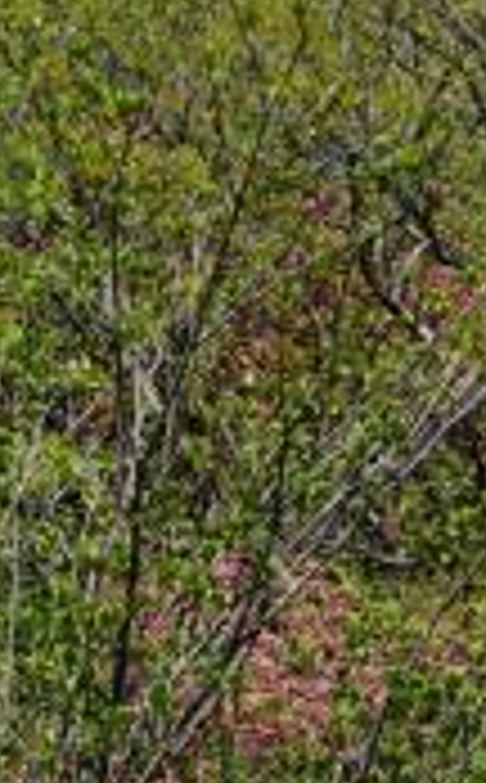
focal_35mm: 124
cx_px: -410
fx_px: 2641
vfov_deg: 16.0
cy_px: 1017
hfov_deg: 9.9
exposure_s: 1/40
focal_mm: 32
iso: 160
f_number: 13
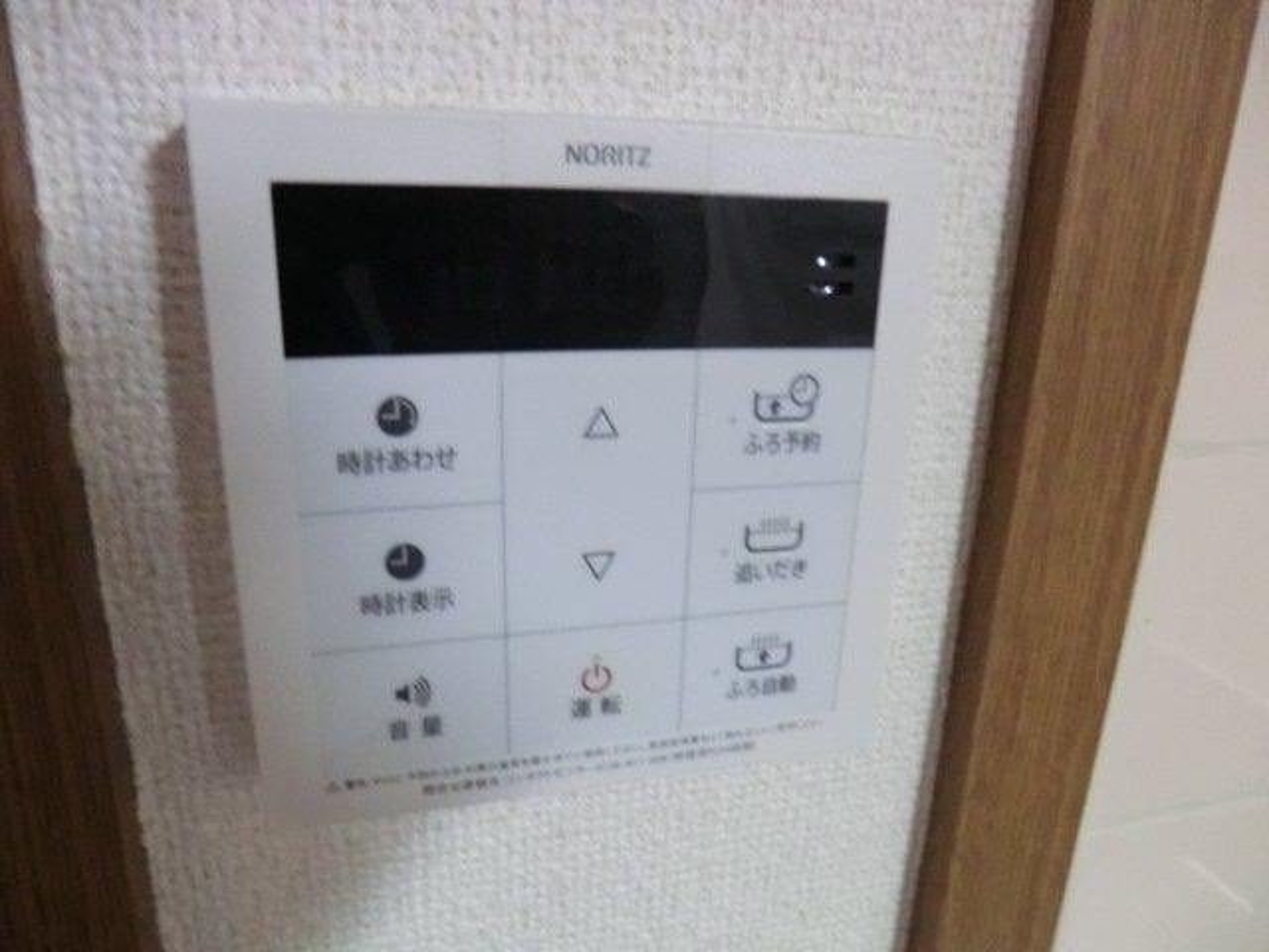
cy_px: 476
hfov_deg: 71.6
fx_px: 880
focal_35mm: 24
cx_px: 634
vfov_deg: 56.8
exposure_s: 1/30
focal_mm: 4.3
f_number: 3.2
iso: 800
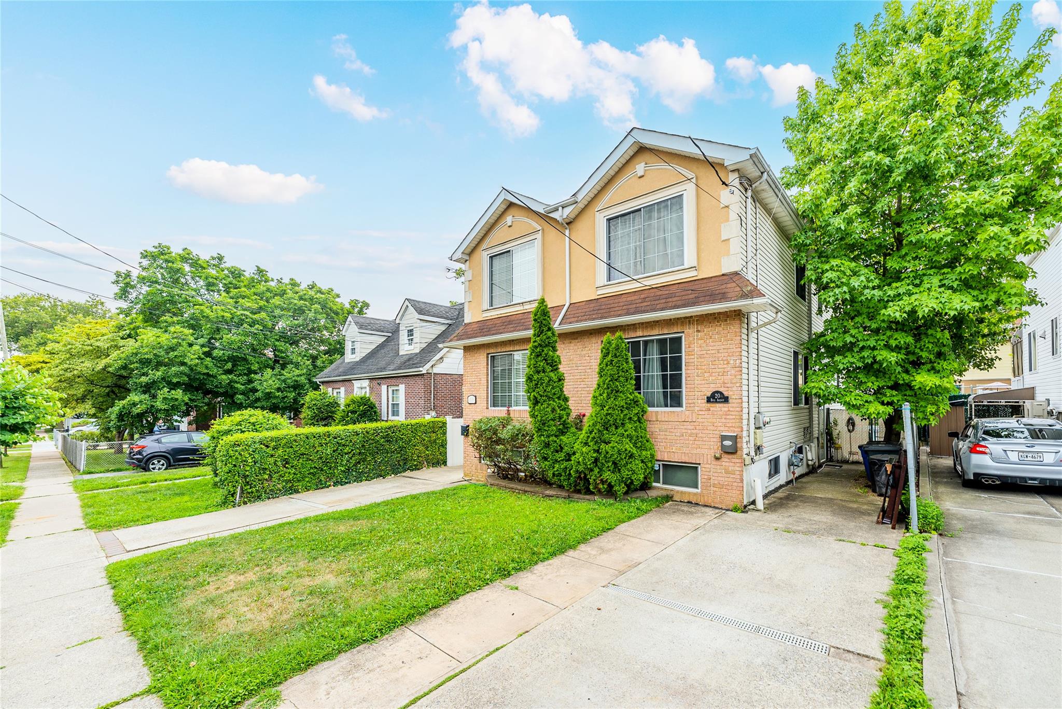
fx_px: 413
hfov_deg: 104.2
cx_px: 531
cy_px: 354
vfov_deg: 81.3
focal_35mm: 14
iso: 40
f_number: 4
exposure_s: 1/40
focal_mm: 14
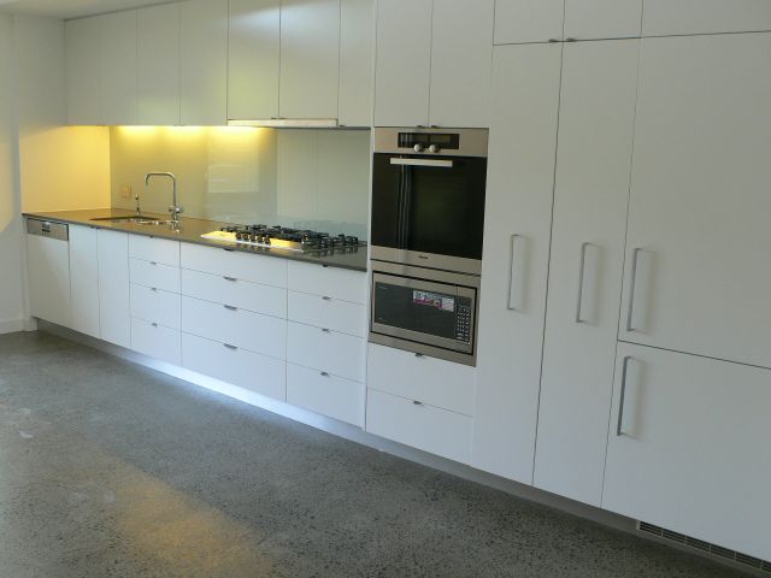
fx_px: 757
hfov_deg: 54.0
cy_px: 289
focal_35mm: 34
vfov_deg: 41.8
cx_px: 386
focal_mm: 6.3
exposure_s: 1/30
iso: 100
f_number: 2.8
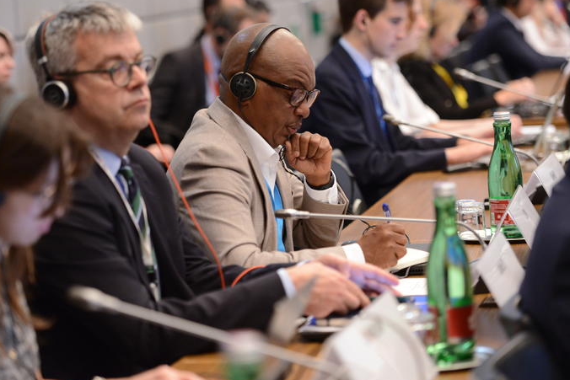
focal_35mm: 136
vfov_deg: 10.1
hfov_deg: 15.1
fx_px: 2154
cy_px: 188
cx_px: 261
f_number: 2.8
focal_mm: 125
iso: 3200
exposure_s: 1/125
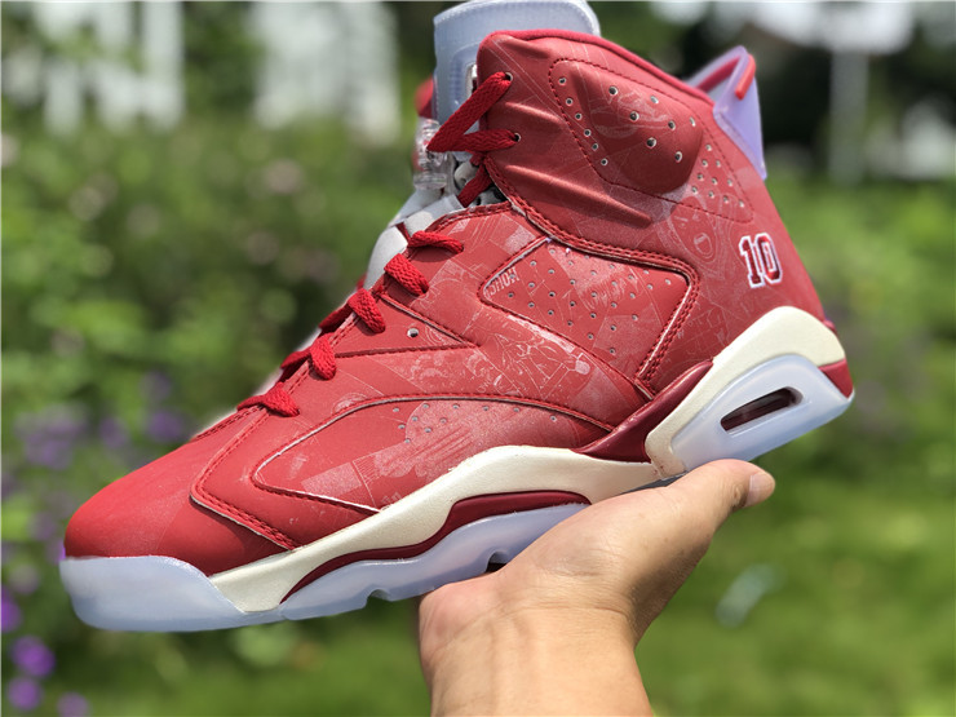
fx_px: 1436
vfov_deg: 28.0
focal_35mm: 52
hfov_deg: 36.8
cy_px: 358
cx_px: 478
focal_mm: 6
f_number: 2.4
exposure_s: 1/889
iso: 16
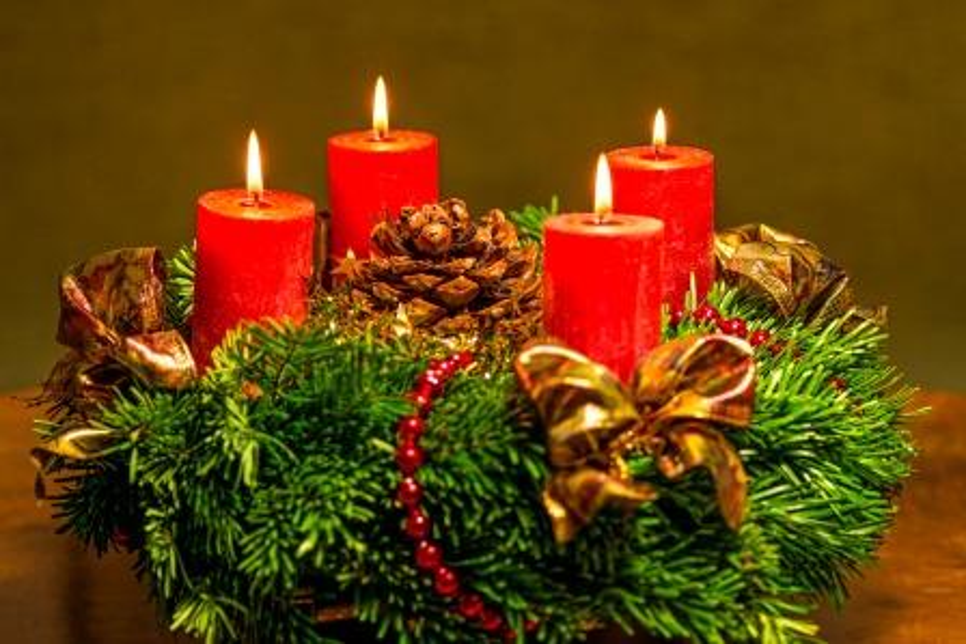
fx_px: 2818
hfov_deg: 19.5
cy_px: 322
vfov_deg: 13.1
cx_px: 483
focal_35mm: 105
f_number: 4.5
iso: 50
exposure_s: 1/60
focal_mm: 105
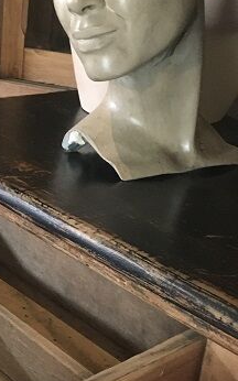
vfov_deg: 24.5
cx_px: -7
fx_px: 831
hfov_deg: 15.9
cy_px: 393
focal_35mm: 80
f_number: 2.2
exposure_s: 1/17
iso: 400
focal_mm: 4.15
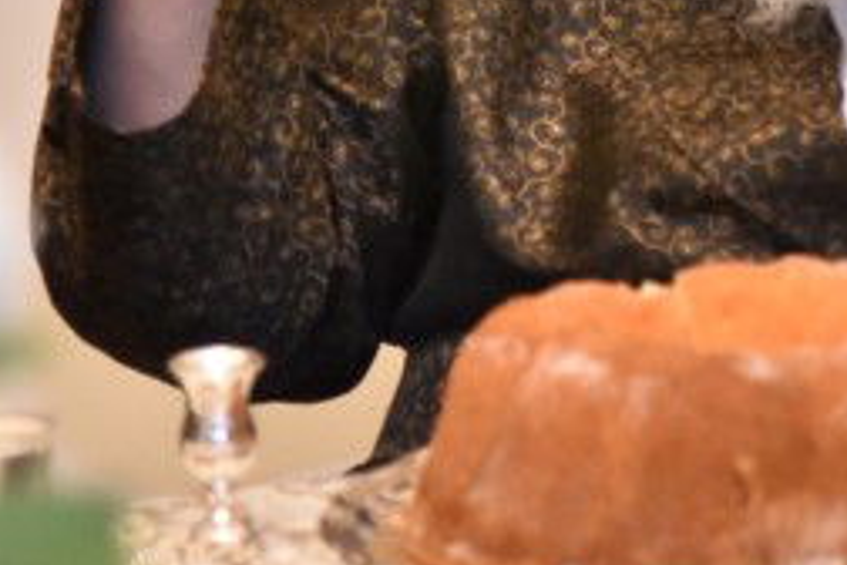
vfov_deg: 3.9
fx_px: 8140
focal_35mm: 346
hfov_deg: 5.9
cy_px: -348
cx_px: 803
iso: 4000
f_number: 4
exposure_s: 1/125
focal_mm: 85
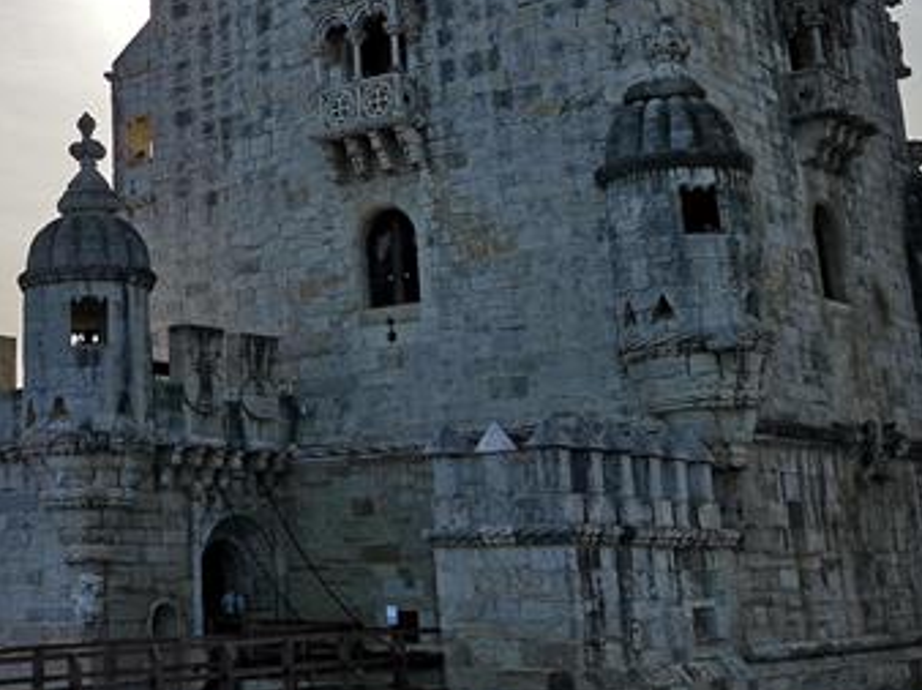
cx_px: 125
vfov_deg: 22.5
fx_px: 1703
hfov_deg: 29.3
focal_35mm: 64
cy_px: 104
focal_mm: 3.95
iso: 50
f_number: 1.8
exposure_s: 1/8000
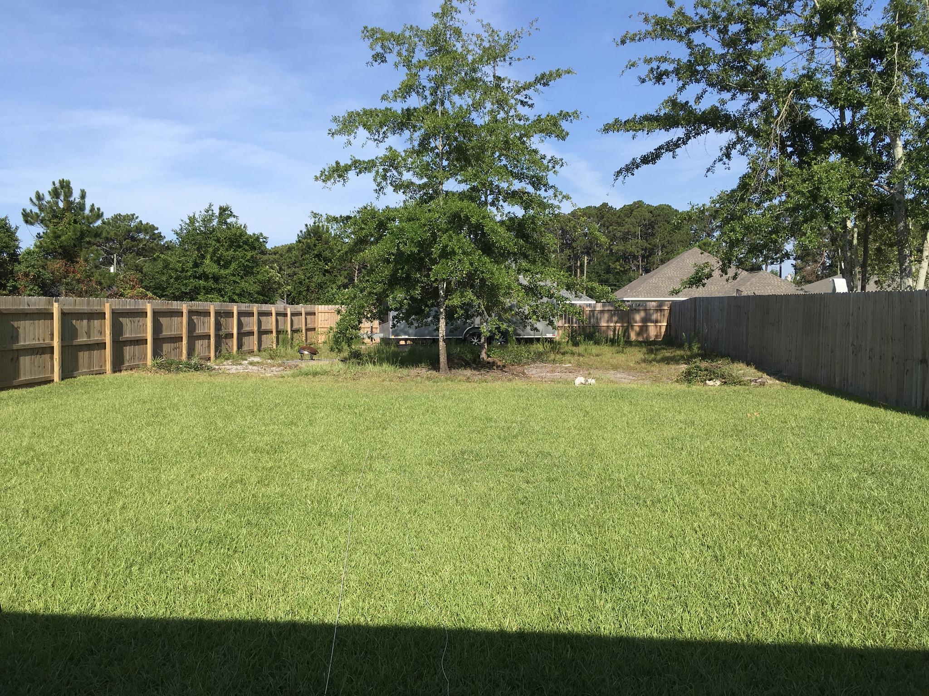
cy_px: 348
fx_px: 778
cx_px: 464
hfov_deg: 61.7
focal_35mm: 29
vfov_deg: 48.2
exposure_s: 1/1876
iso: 25
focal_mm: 4.15
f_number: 2.2
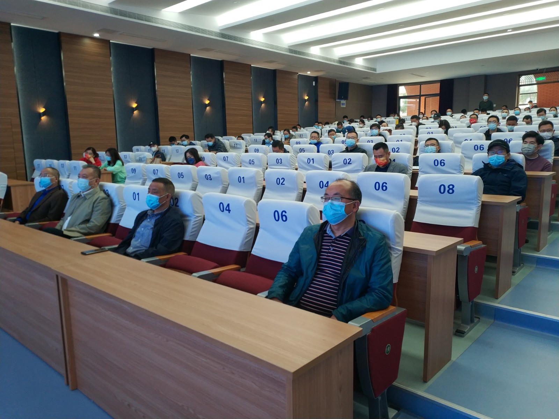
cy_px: 210
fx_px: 517
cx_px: 280
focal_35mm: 32
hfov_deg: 56.8
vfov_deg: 44.2
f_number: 2
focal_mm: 4.5
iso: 171
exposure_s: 1/33
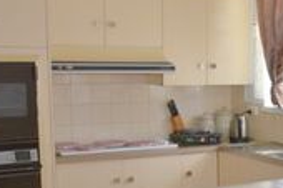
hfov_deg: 22.5
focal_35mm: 83
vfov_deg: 16.2
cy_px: 167
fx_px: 652
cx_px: 341
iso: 250
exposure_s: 1/125
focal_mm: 20
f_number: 3.5
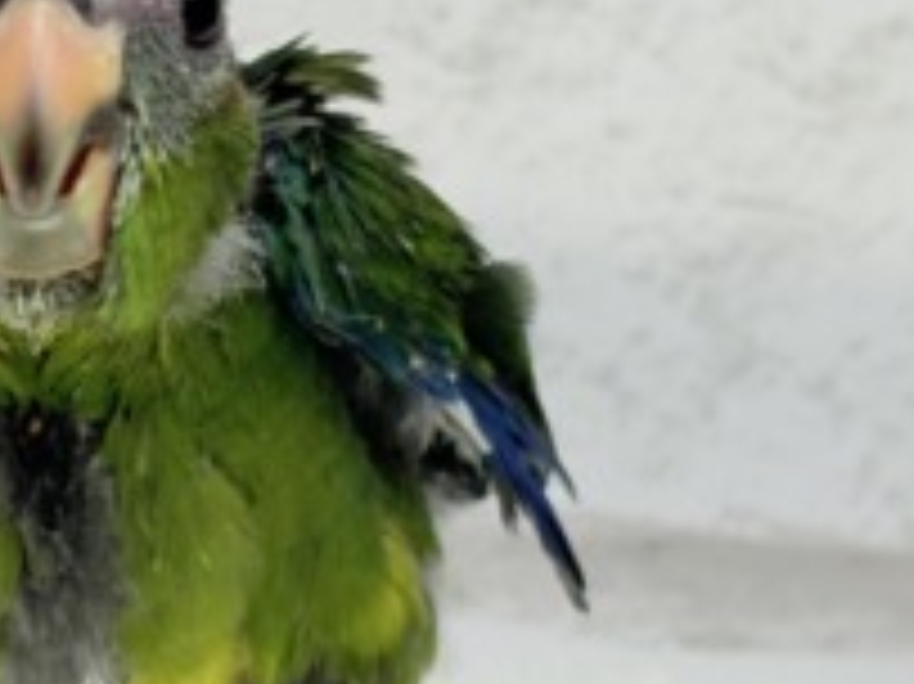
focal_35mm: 164
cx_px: 32
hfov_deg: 11.9
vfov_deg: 9.0
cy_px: 464
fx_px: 4328
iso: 80
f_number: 1.6
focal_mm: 5.96
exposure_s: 1/100
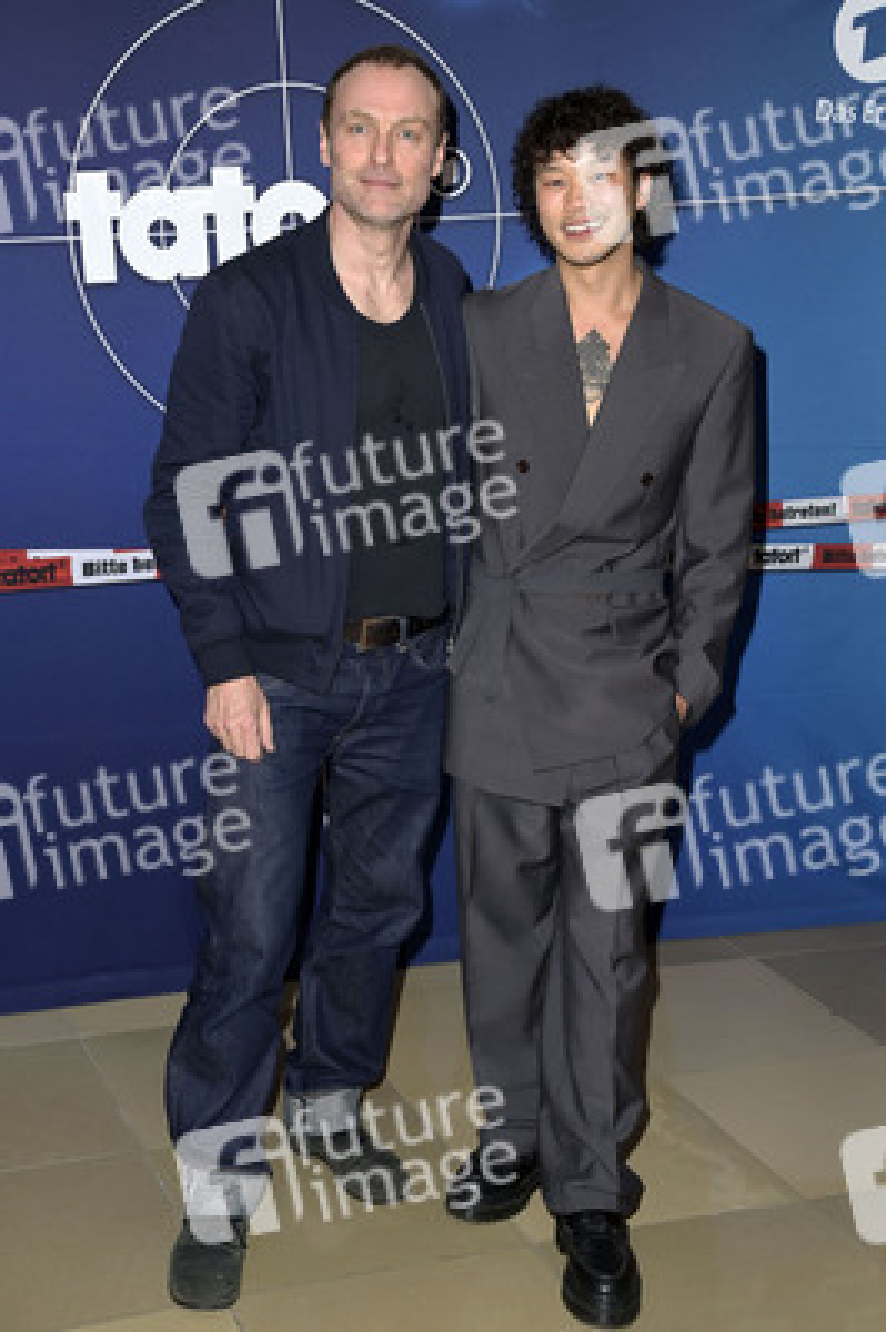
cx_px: 443
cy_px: 666
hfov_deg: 26.9
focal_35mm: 50
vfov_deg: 39.6
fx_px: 1849
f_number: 5.6
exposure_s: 1/250
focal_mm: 50
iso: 640
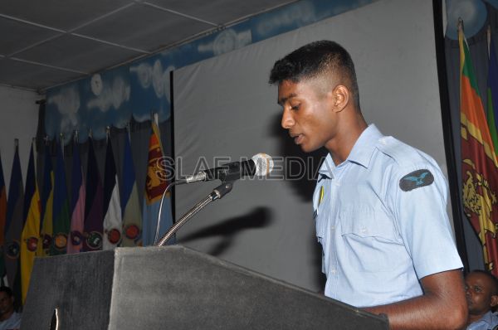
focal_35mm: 51
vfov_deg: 26.4
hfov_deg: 38.9
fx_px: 704
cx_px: 249
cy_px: 165
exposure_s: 1/125
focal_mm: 34
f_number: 10
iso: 200
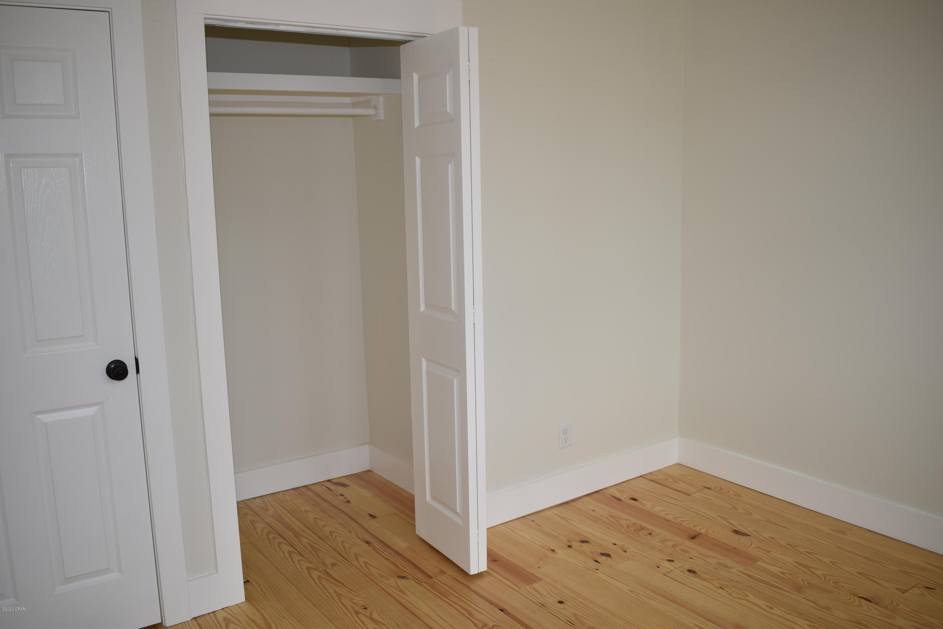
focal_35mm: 30
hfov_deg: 61.9
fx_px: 786
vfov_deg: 43.6
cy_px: 314
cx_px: 472
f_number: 4.5
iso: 100
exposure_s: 1/80
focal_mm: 20
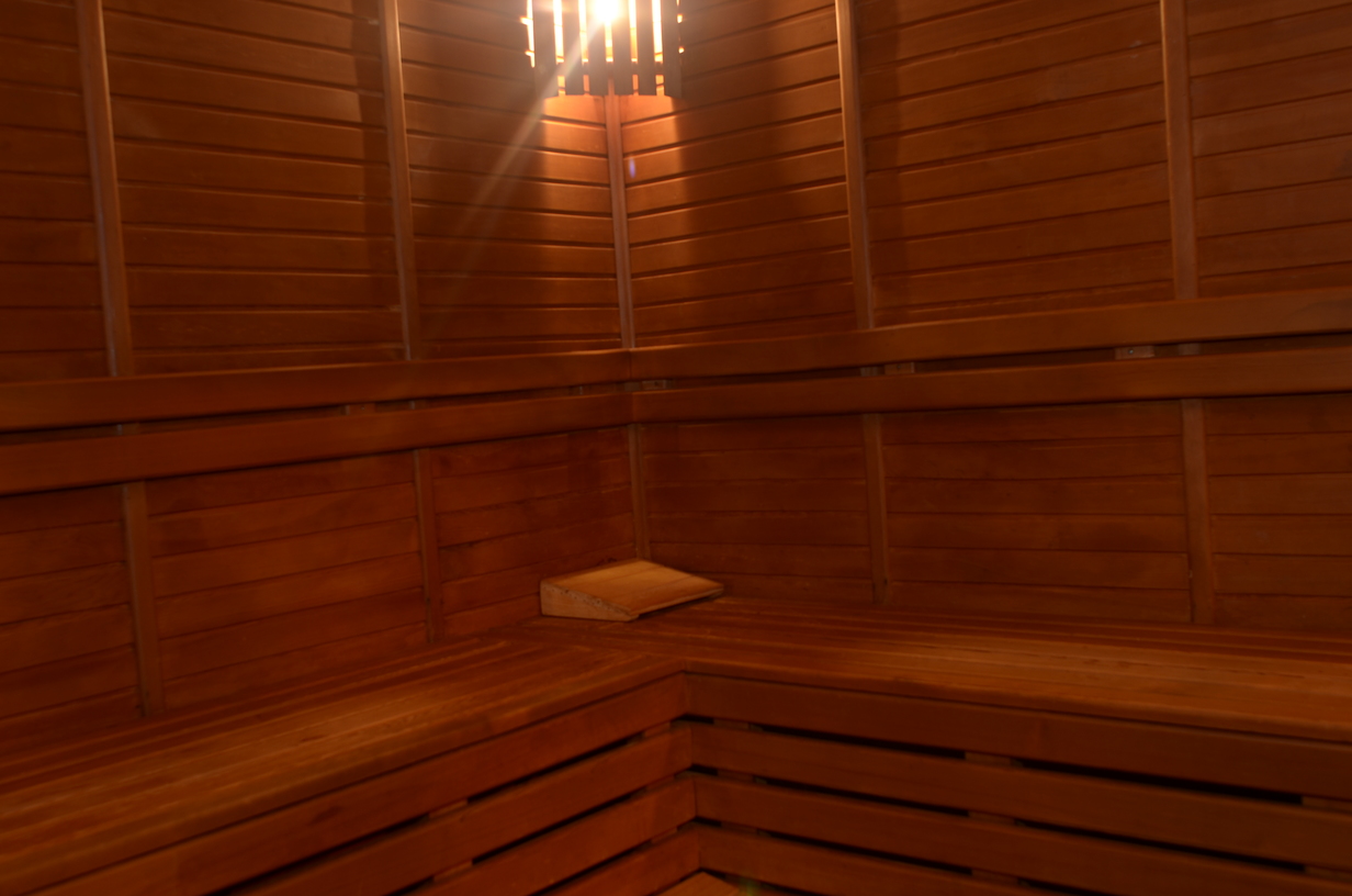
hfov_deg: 53.2
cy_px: 448
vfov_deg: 36.7
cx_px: 676
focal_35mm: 36
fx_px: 1349
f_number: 4.5
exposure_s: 1.6
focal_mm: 24
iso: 100
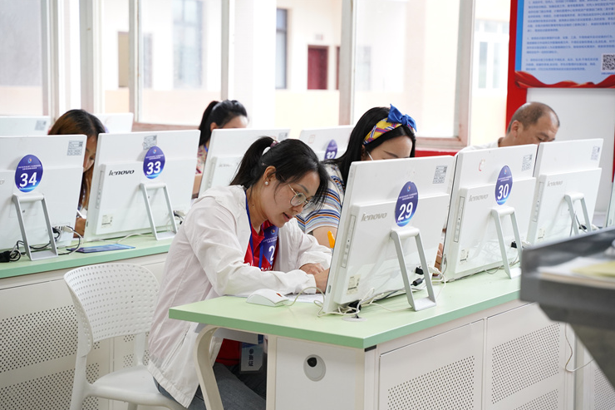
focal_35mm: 76
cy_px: 205
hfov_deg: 26.7
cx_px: 307
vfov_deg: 17.9
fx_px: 1298
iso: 2500
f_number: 4.5
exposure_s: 1/200
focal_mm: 75
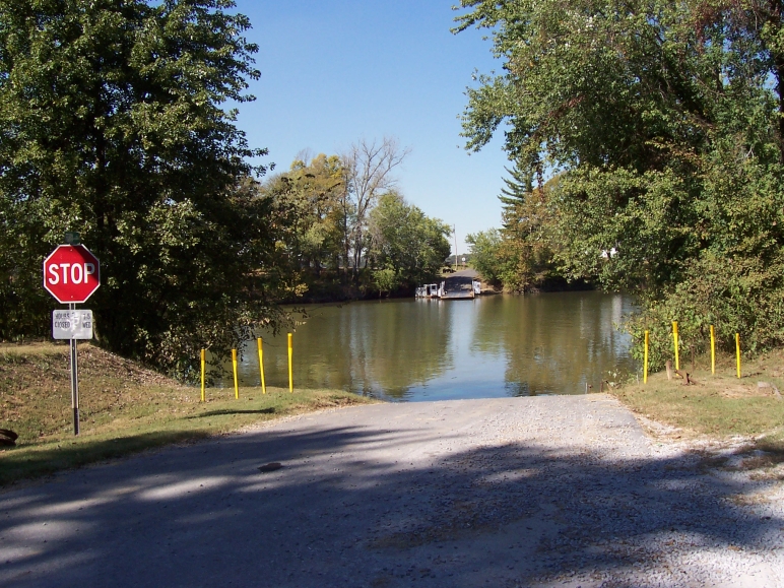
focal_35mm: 37
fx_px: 838
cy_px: 294
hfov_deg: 50.1
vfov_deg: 38.7
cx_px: 392
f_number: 5.6
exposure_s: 1/500
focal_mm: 5.6
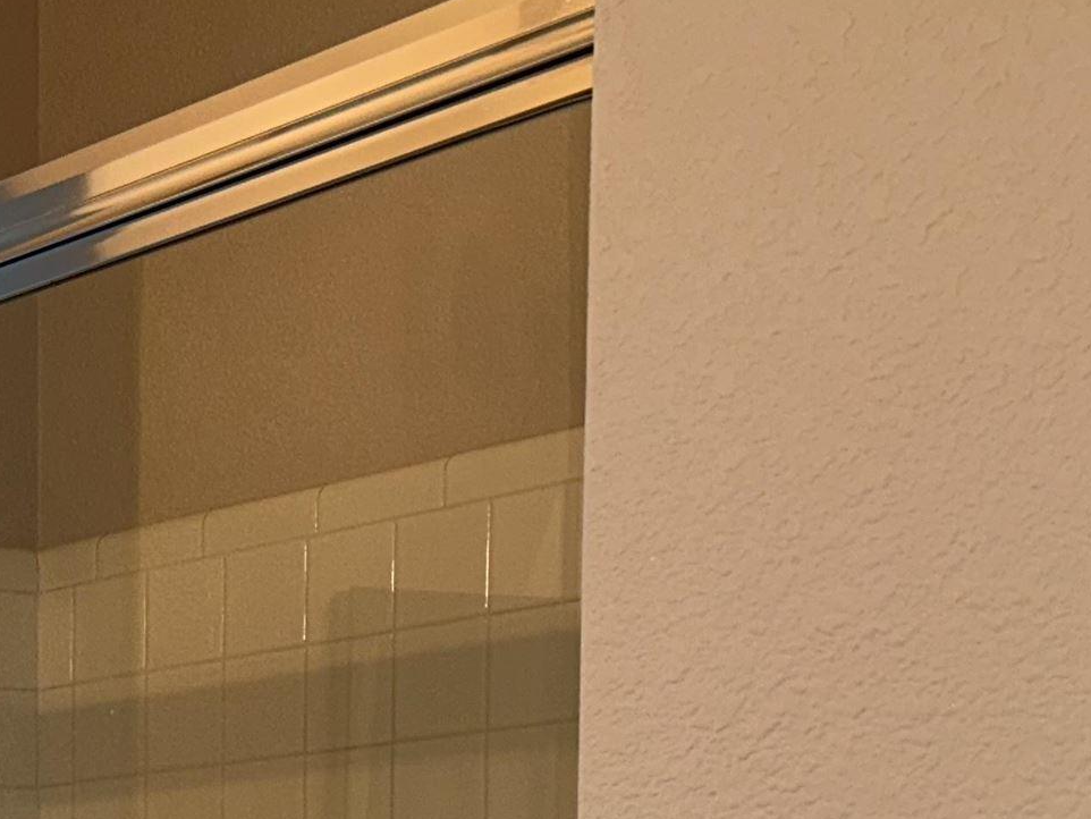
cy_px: 1295
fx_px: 2617
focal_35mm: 83
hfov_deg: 20.6
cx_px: -485
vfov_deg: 16.0
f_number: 1.5
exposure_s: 1/34
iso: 32
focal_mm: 5.7
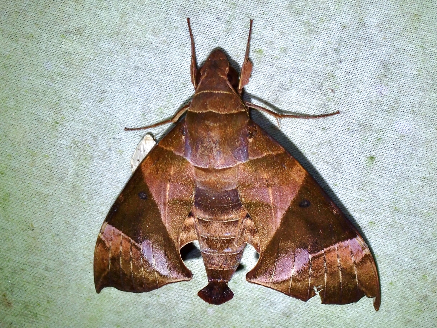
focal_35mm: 100
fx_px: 1262
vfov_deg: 14.8
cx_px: 218
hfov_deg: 19.6
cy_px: 164
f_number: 6.3
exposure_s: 1/200
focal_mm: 18
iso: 200
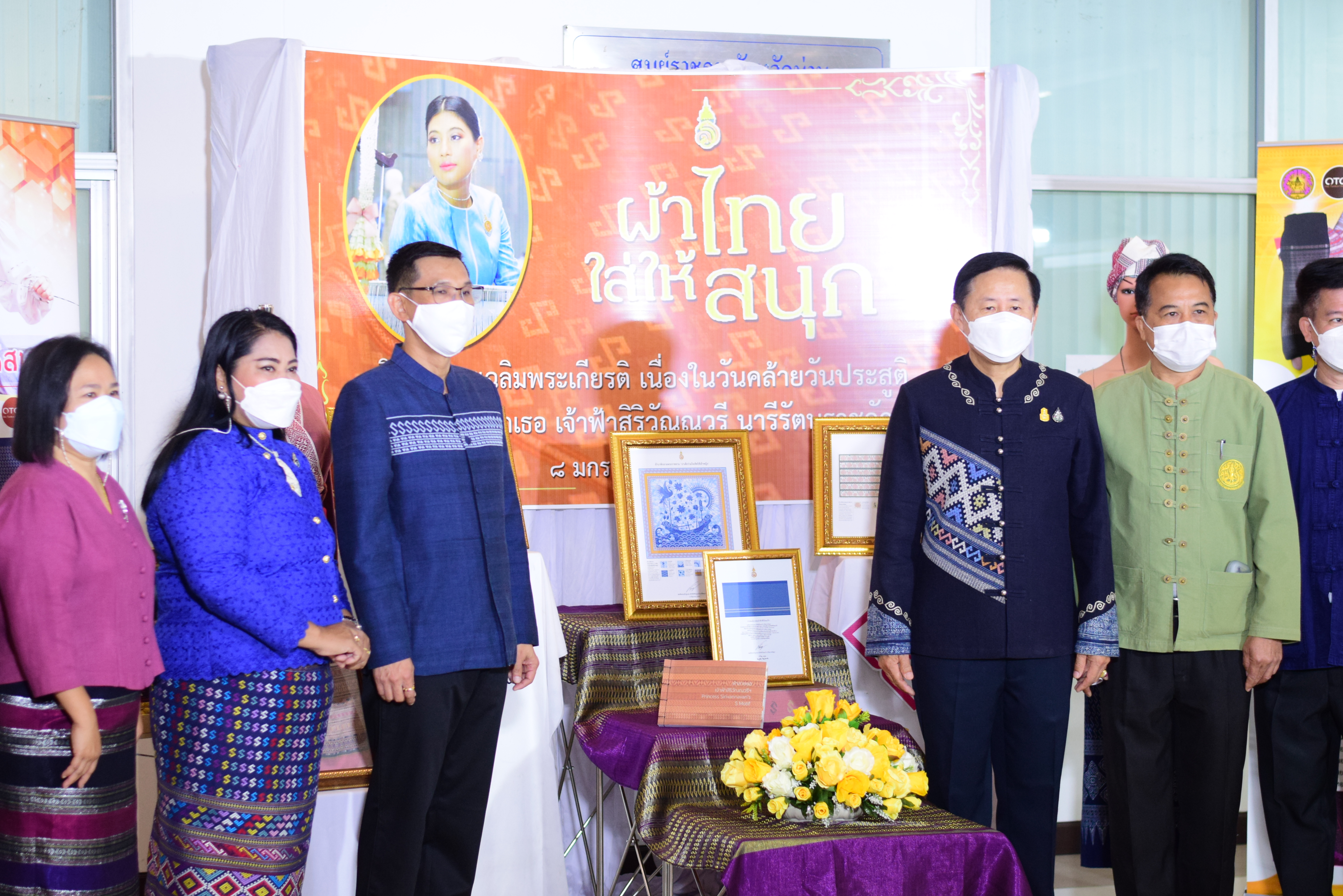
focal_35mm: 76
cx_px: 676
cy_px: 450
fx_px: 2836
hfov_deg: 26.6
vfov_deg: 18.0
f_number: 2.5
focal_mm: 50
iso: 1250
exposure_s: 1/250
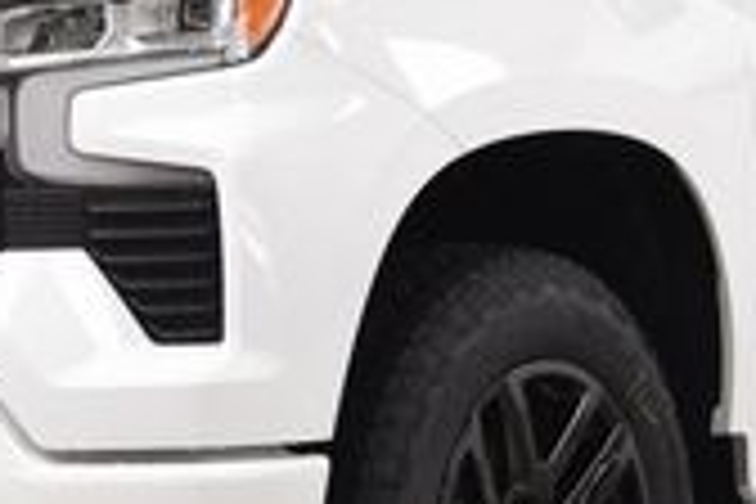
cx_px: 405
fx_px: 4326
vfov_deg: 6.7
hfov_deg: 10.0
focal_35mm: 206
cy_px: 160
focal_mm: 36
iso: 1400
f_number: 8
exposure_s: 1/60
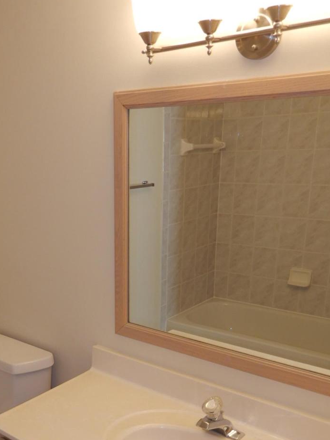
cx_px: 95
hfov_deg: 35.4
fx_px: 509
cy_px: 293
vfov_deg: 46.1
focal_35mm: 40
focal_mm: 4.3
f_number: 3.4
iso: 80
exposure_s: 1/30
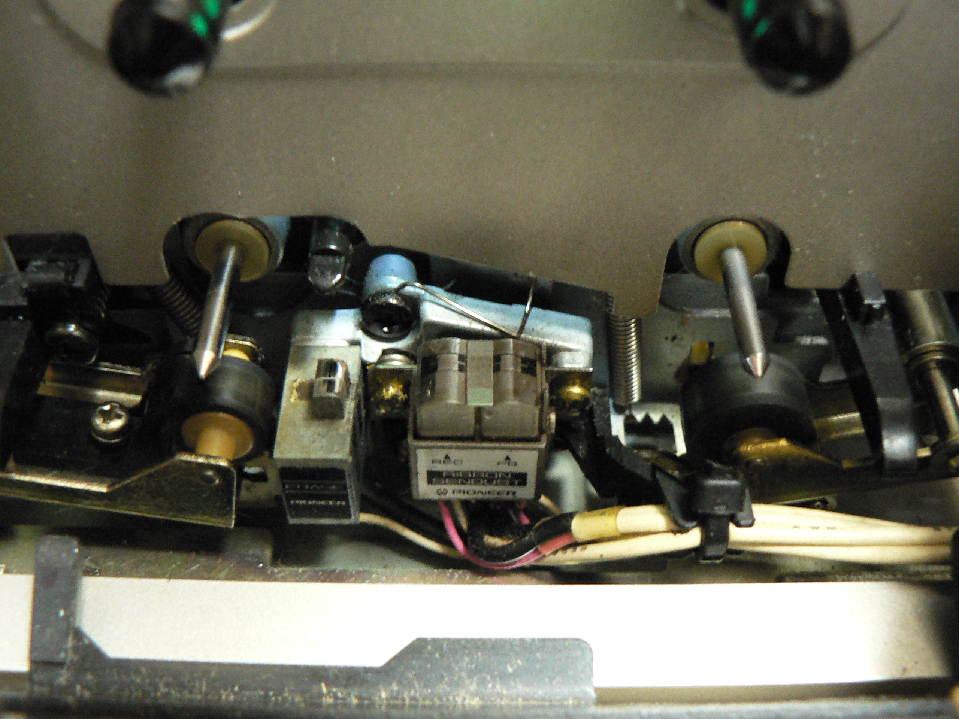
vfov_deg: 39.7
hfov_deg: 51.4
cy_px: 360
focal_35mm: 36
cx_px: 480
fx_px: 997
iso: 400
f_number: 2.8
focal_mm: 6
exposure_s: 1/5
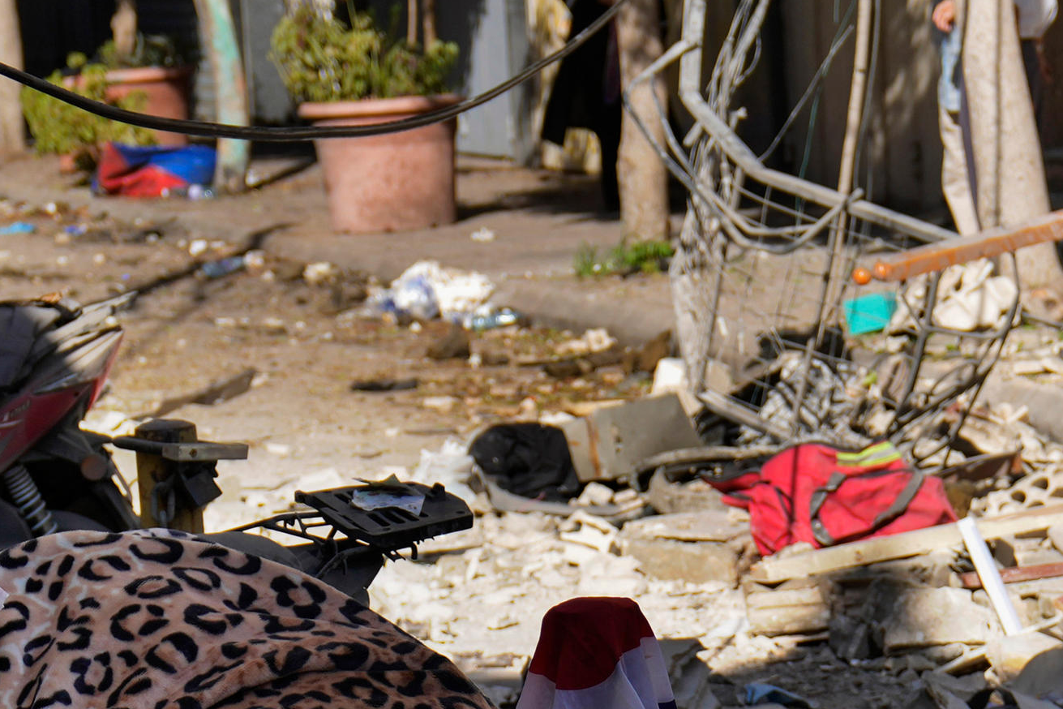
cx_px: 851
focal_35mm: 164
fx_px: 4842
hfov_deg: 12.5
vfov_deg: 8.2
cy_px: 1088
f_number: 2.8
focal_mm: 43
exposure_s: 1/2000
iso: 160
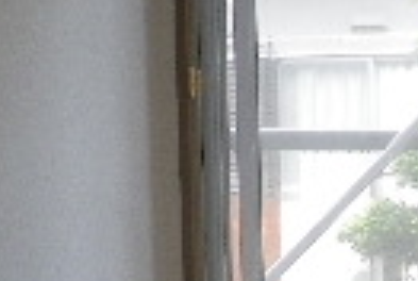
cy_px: 329
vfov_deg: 9.6
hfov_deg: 13.3
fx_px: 1653
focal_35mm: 142
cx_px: 702
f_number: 3.5
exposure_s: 1/100
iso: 200
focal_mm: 5.05
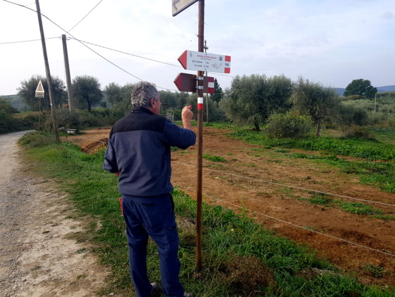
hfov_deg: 67.3
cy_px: 148
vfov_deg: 53.1
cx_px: 198
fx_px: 297
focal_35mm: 26
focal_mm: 4.2
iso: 40
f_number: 1.7
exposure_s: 1/908
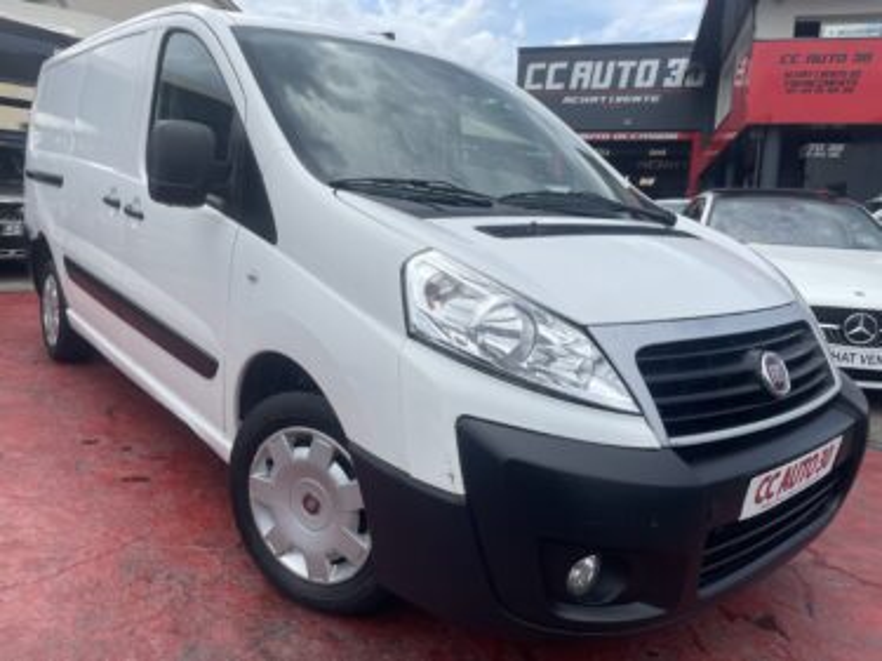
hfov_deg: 67.3
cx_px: 441
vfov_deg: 53.0
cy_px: 330
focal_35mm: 26
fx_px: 662
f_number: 1.6
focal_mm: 4.2
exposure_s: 1/2506
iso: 32
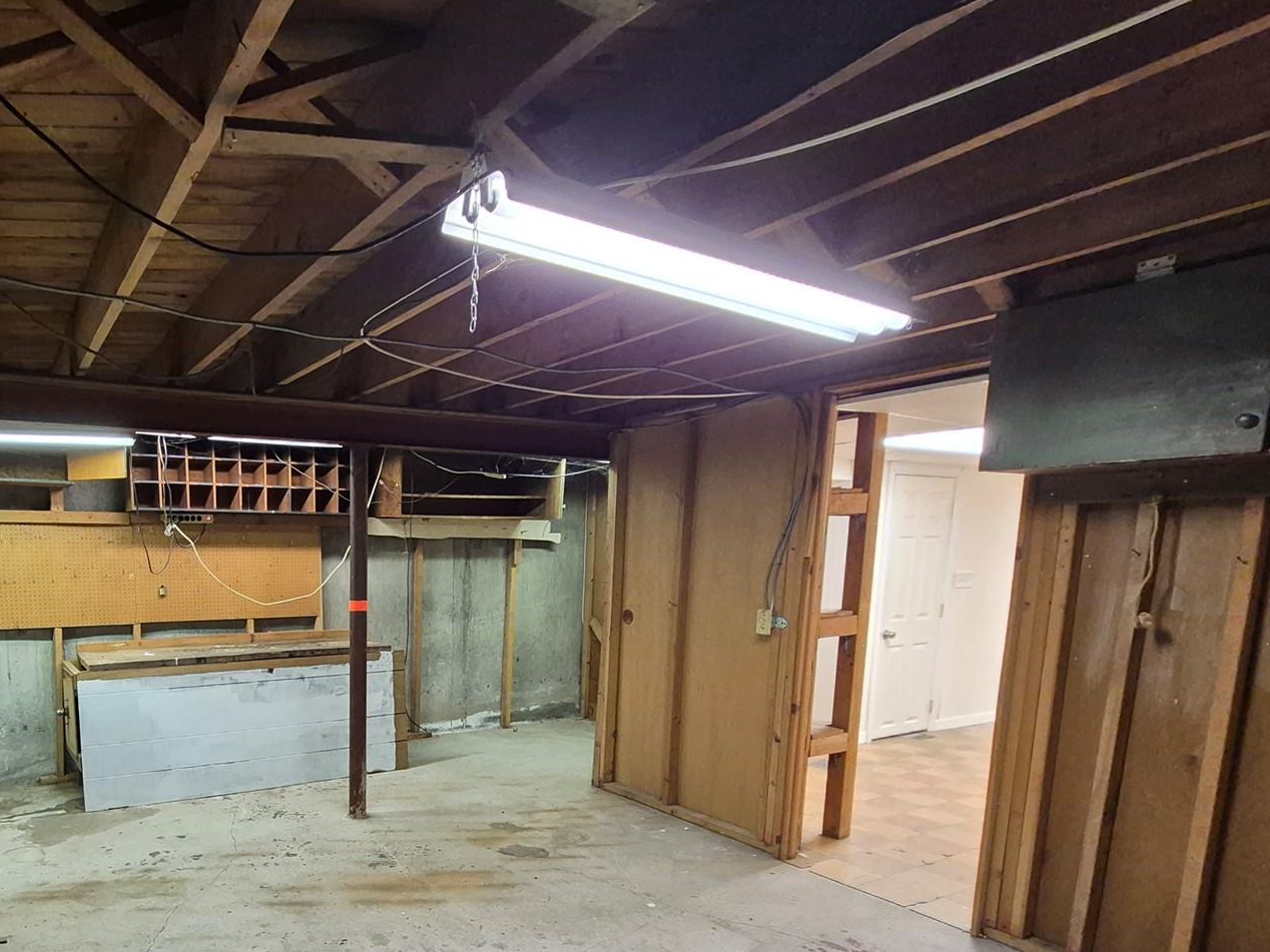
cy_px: 691
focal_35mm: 21
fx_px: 770
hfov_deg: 75.4
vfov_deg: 60.6
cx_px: 381
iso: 500
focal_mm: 1.74
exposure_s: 1/60
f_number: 2.2
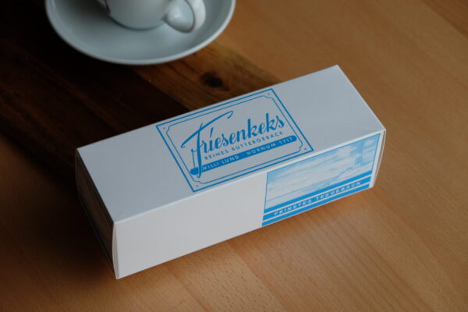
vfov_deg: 17.3
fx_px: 1027
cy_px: 156
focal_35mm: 79
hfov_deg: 25.7
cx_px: 234
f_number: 4
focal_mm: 52.7
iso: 400
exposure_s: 1/90
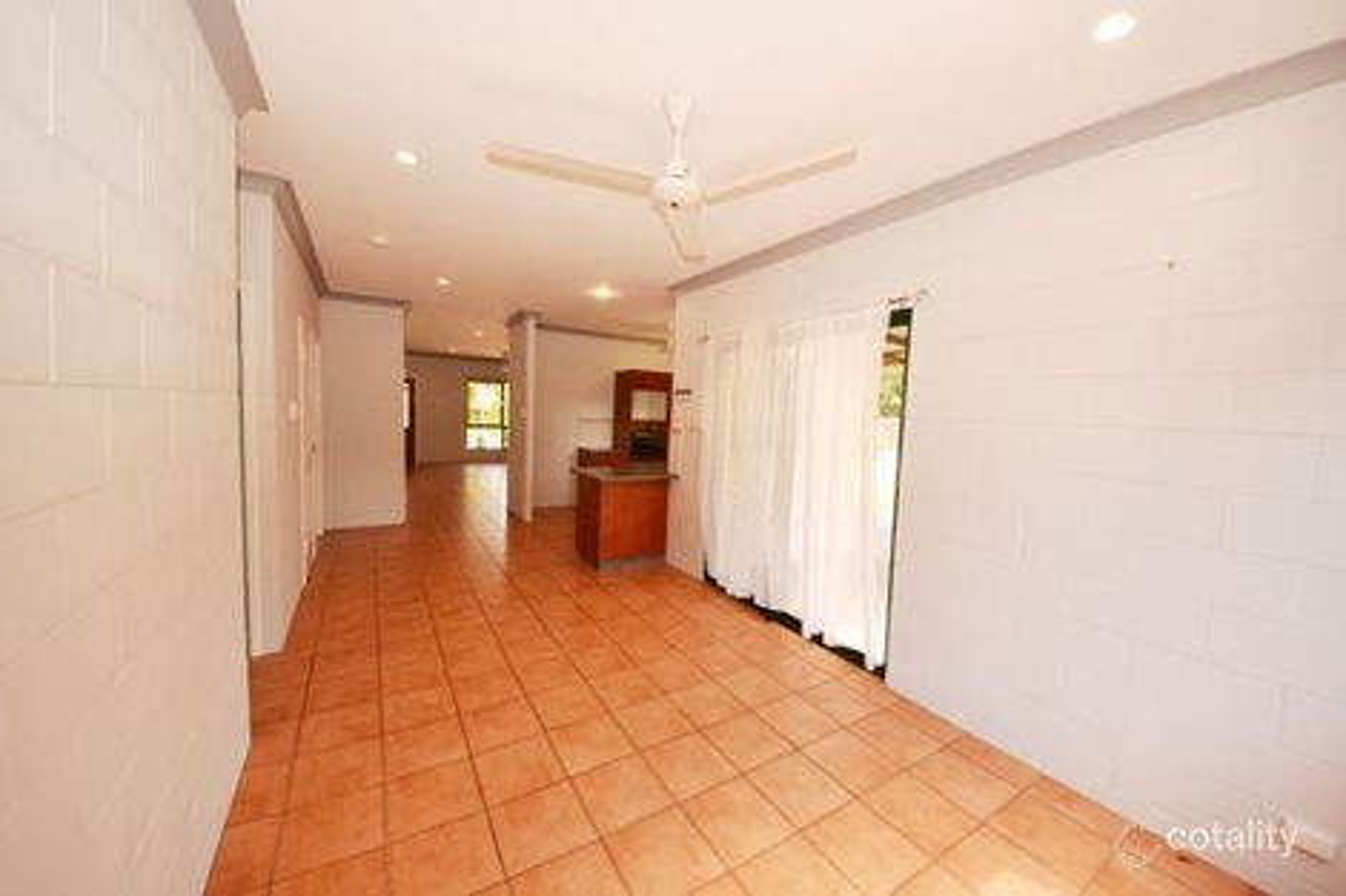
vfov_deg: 90.0
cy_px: 448
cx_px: 673
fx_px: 448
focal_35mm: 12
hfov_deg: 112.6
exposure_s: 1/125
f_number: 7.1
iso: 800
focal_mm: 8
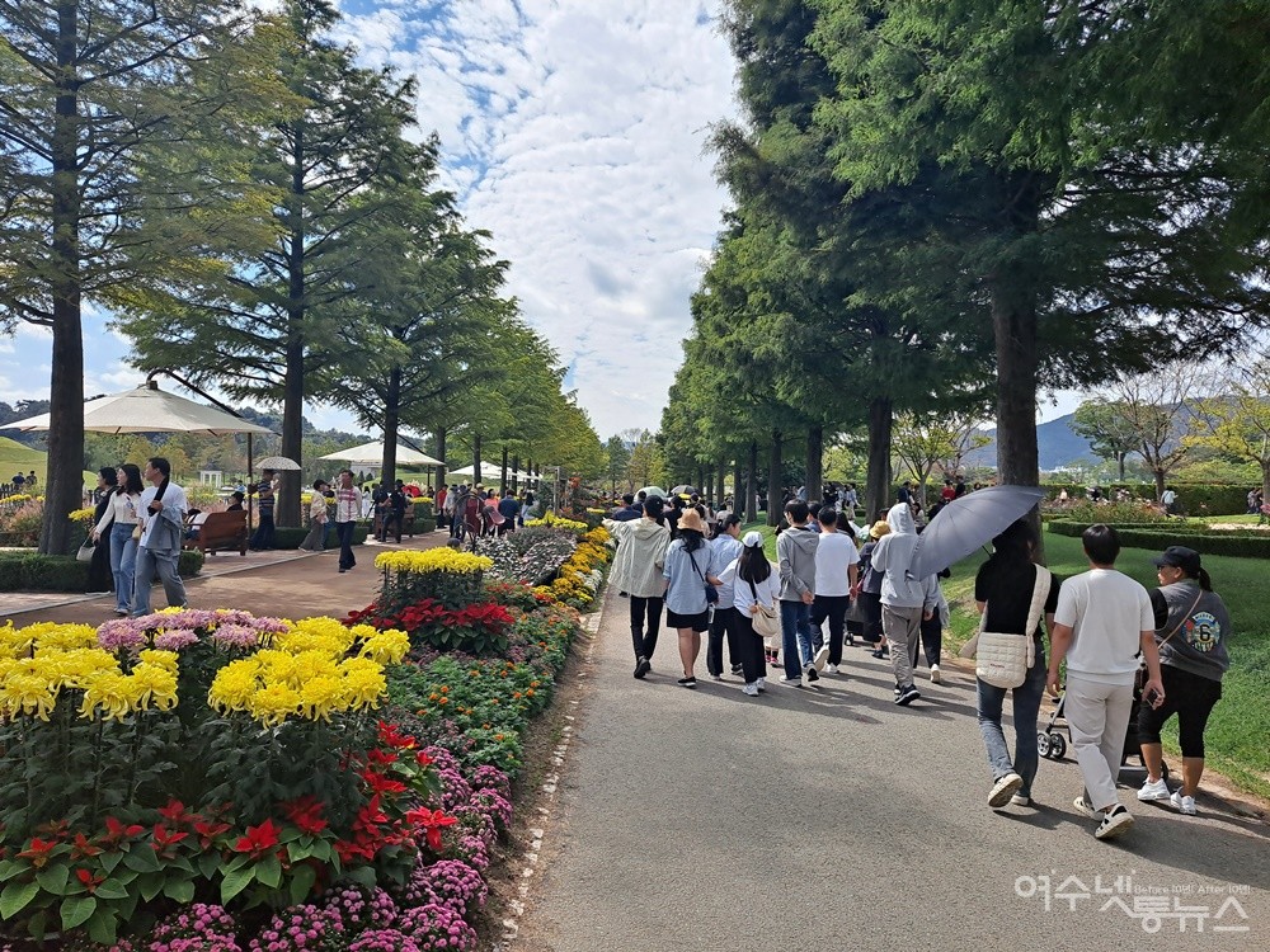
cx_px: 635
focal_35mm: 24
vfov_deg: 56.8
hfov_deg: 71.6
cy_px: 476
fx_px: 881
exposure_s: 1/1818
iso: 25
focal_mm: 5.23
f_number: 1.8
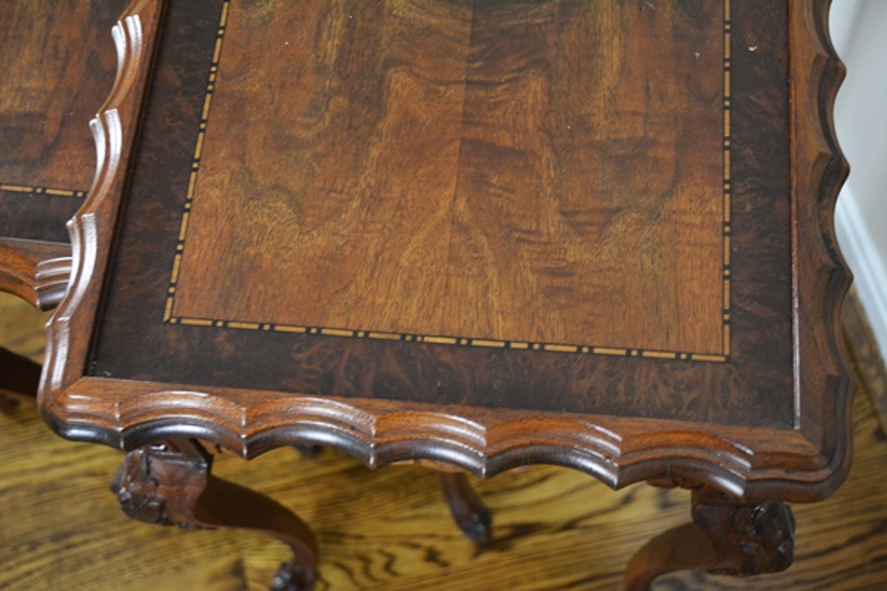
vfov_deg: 26.5
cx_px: 444
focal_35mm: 51
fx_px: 1256
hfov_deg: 38.9
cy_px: 296
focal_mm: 34
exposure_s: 1/30
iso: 1250
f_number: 5
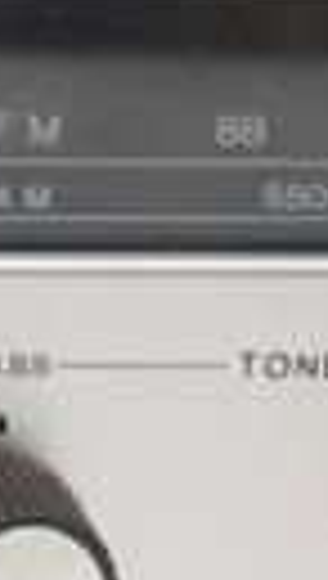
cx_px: -791
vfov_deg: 5.0
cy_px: 286
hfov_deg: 2.8
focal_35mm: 428
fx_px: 6581
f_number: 5.6
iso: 1600
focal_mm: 55
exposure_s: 1/125
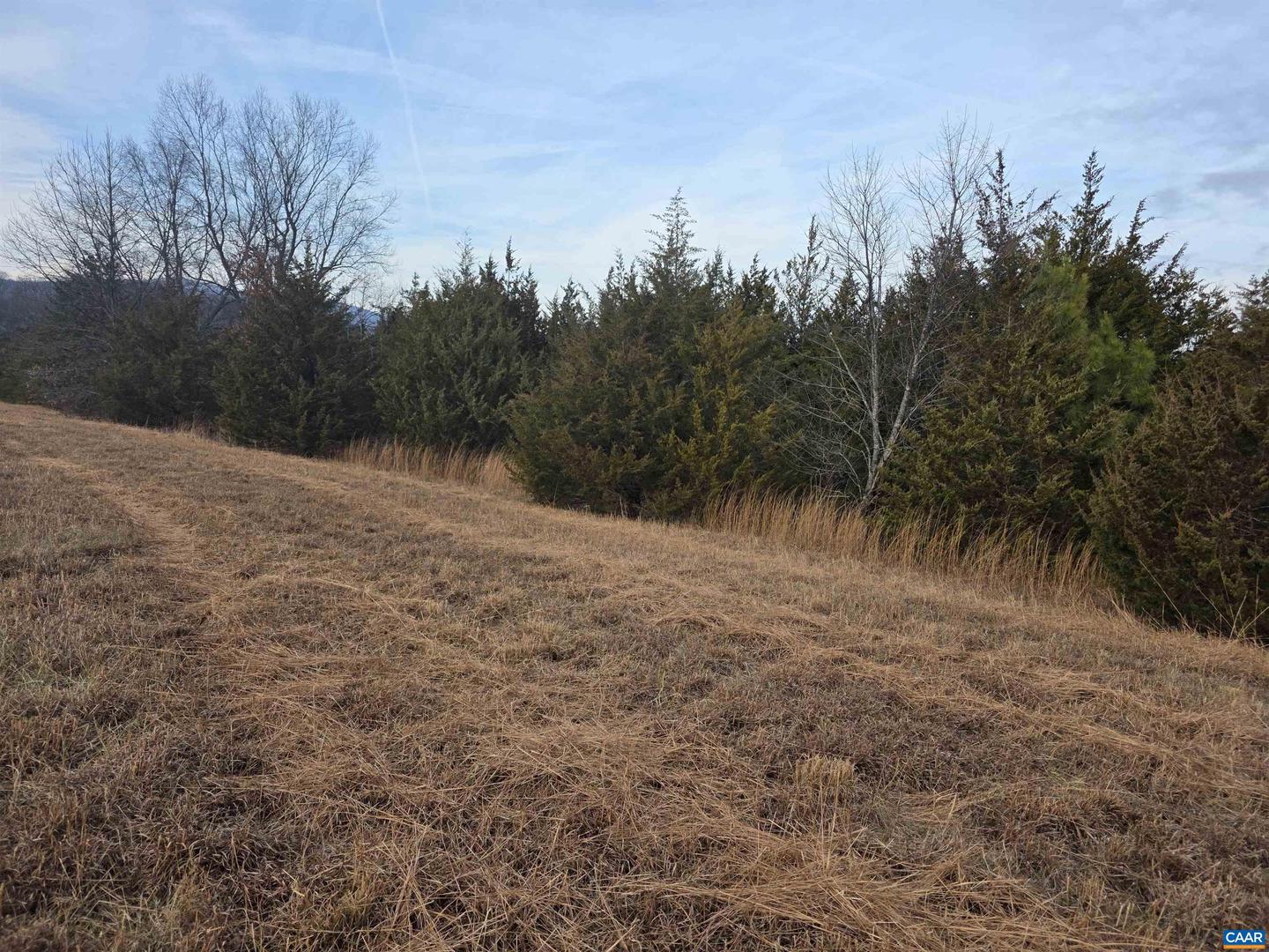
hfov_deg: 73.9
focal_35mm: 23
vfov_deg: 58.9
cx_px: 634
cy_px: 476
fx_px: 843
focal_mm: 6.3
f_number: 1.7
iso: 80
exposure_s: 1/1307
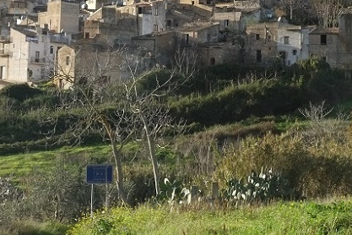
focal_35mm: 103
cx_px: 160
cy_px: 8
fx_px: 1007
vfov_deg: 13.1
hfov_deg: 19.8
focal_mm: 28.9
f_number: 13
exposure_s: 1/60
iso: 250
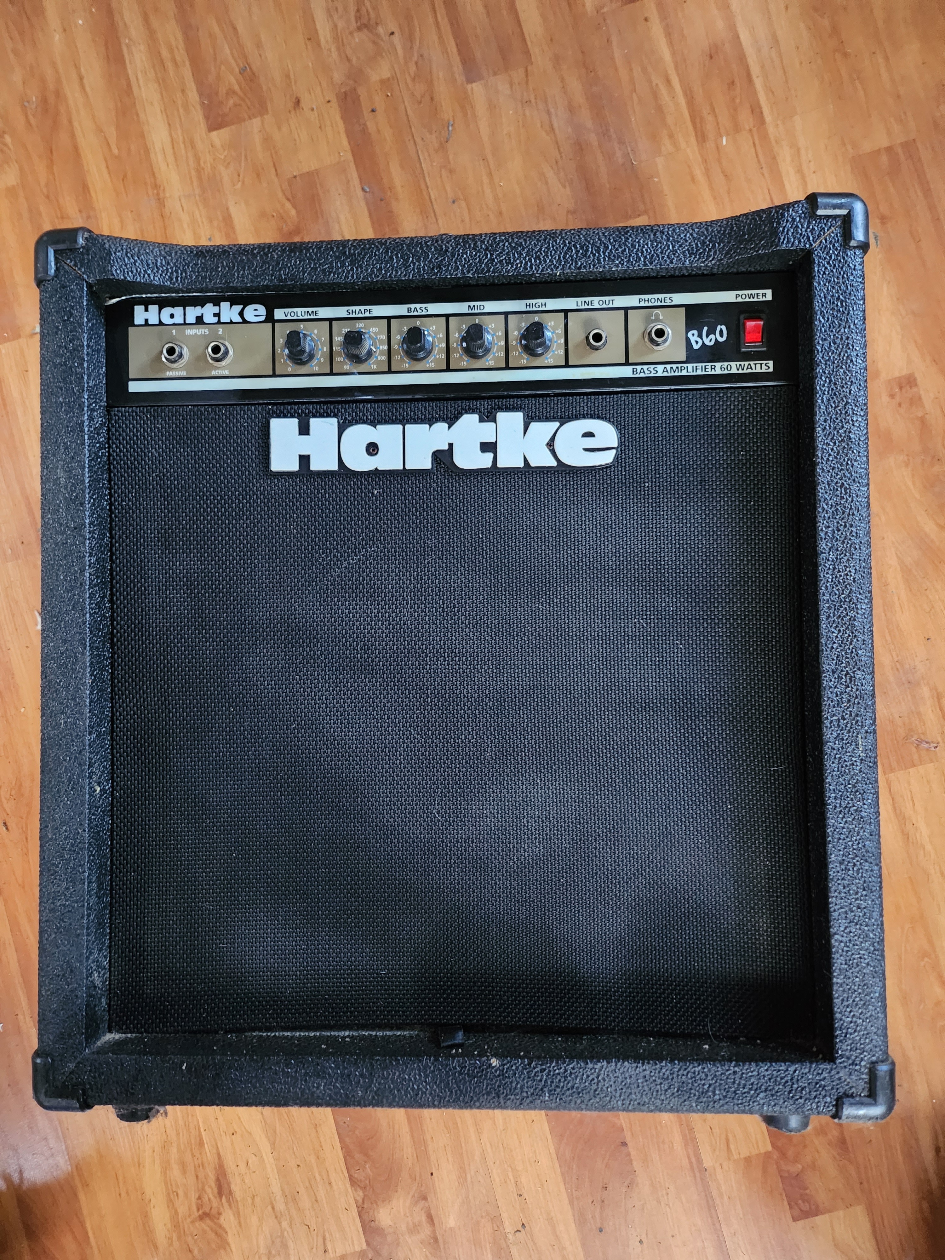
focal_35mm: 24
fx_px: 874
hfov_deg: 56.8
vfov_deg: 71.6
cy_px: 630
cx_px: 472
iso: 1000
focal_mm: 5
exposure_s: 1/25
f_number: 1.8
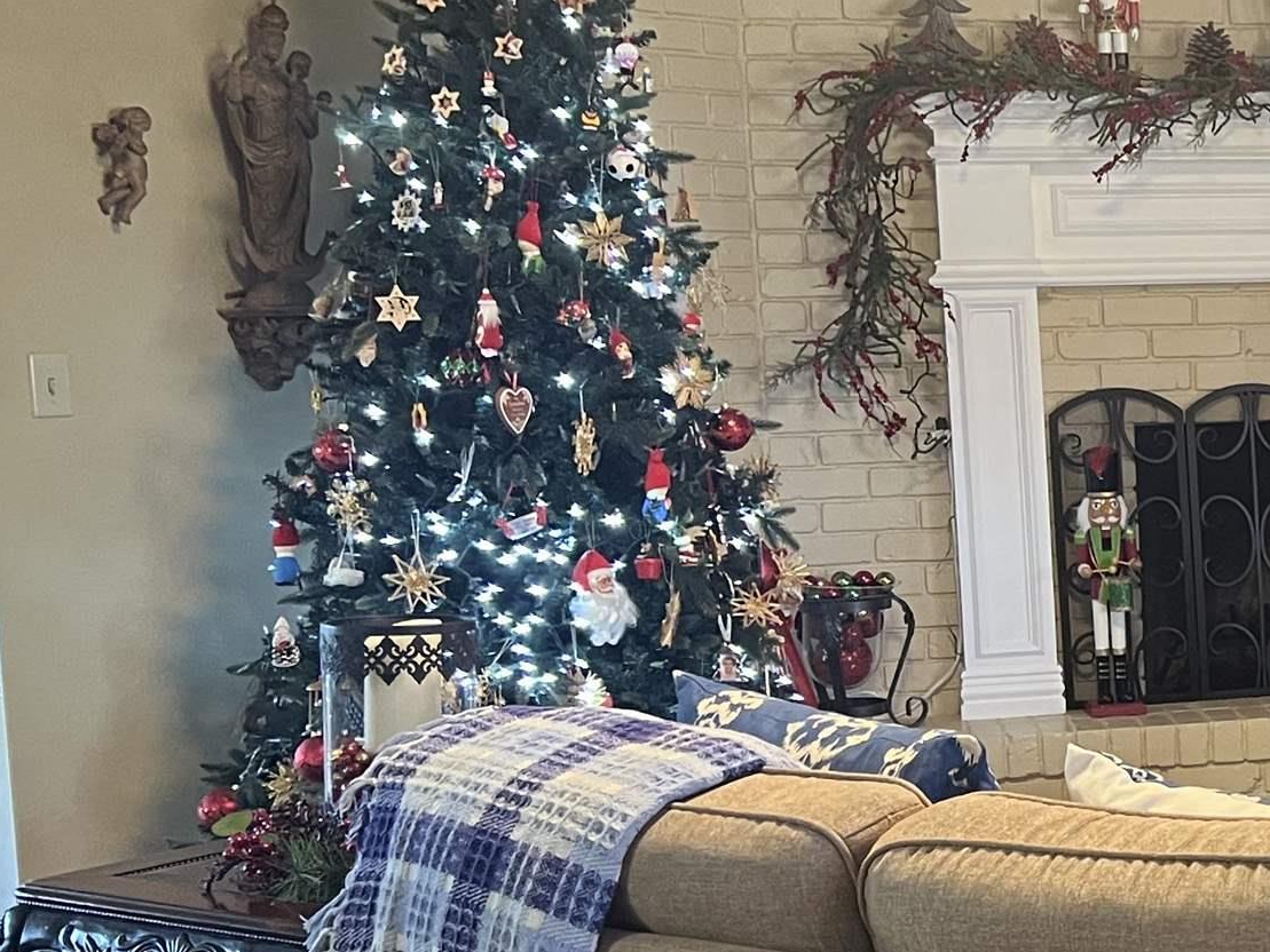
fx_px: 2642
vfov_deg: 20.4
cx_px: 1647
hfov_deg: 23.8
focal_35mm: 72
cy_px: 621
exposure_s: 1/60
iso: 200
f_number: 1.5
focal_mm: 5.7
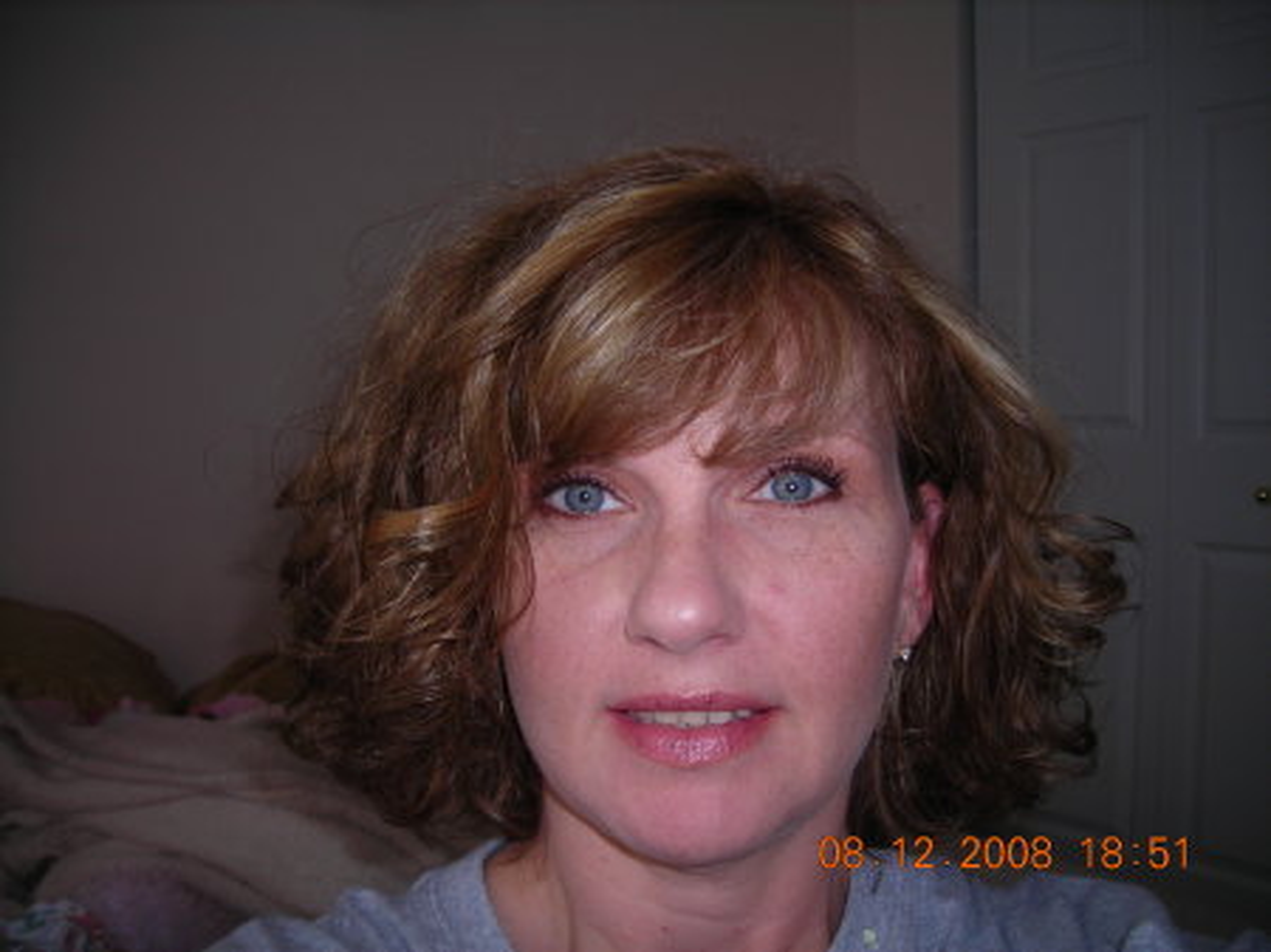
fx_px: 1395
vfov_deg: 37.7
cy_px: 476
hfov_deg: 49.0
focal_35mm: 38
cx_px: 636
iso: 50
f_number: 3.2
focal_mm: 6.3
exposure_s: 1/60.1
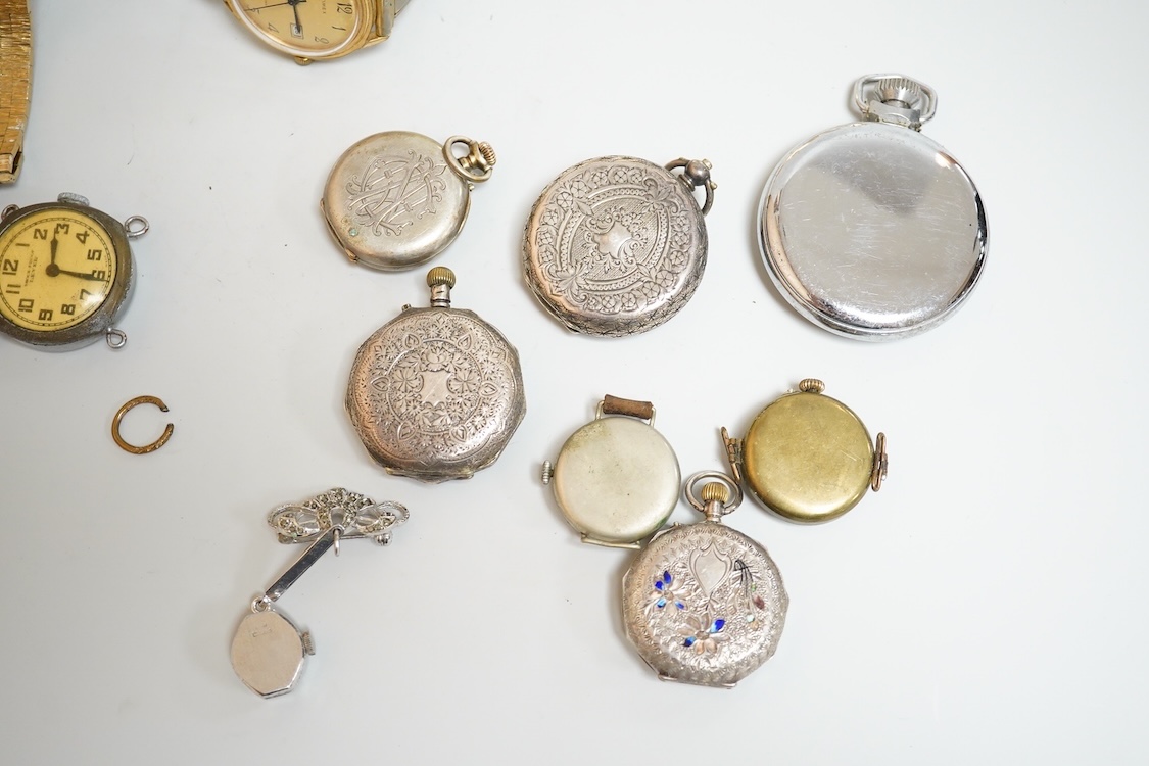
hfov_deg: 43.6
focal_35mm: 45
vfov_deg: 29.9
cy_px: 383
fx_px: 1436
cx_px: 574
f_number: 5
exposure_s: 1/160
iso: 2500
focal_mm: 30
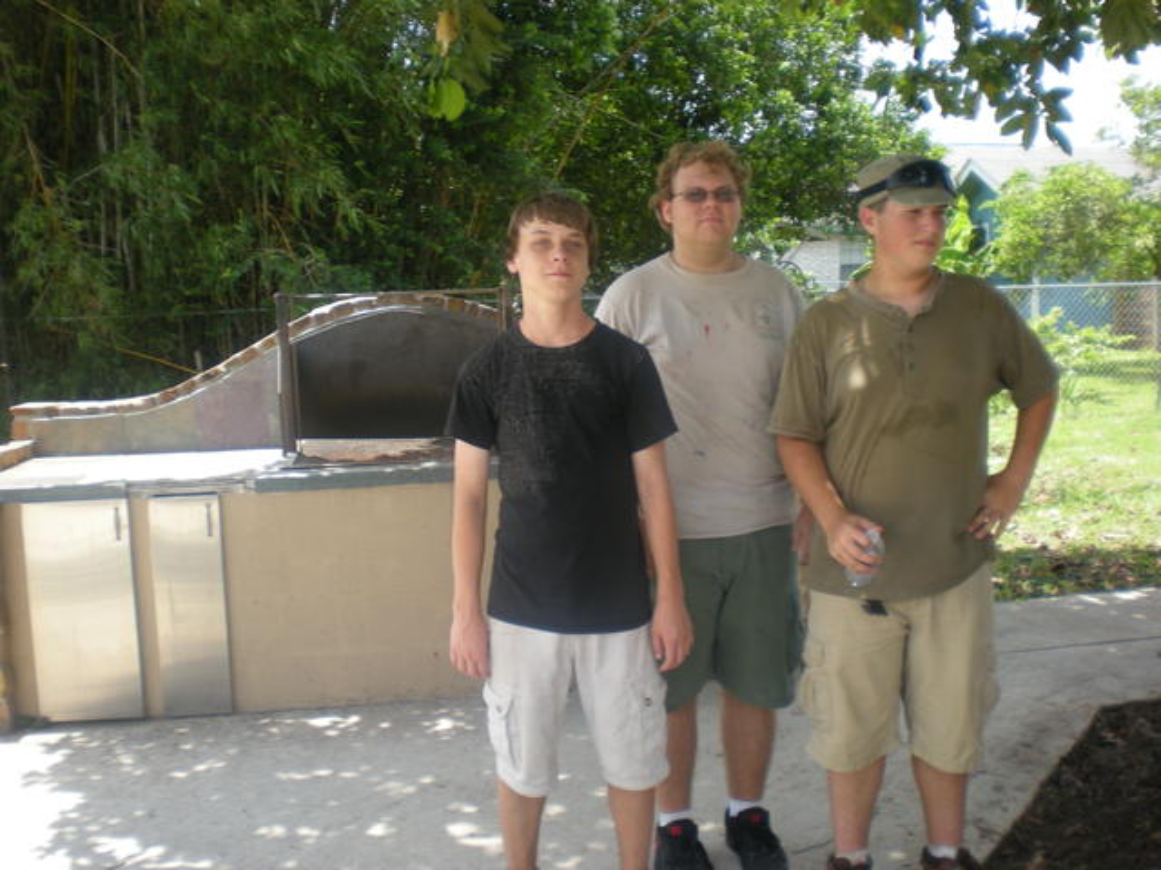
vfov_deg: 37.7
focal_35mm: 38
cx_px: 580
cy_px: 435
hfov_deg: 49.0
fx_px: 1274
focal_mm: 6.3
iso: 64
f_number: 3.1
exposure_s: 1/182
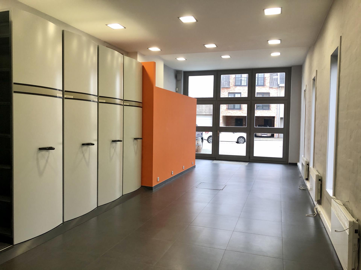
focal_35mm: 28
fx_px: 292
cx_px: 180
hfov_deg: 63.4
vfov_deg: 49.7
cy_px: 135
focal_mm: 3.99
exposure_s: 1/33
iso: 32
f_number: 1.8
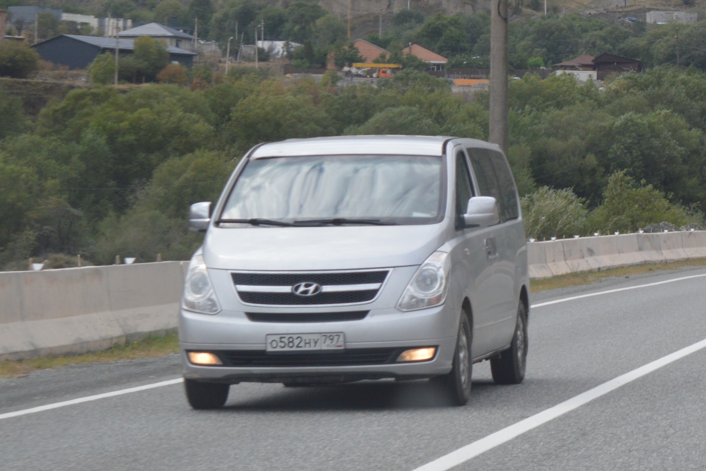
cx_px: 353
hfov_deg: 24.6
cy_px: 236
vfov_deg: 16.6
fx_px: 1618
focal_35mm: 82
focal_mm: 55
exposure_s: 1/1250
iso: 400
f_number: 5.6
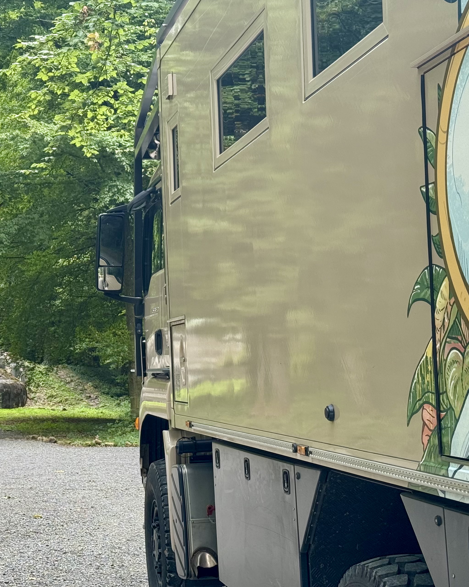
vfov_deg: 25.7
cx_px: 80
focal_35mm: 74
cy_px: 300
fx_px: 1284
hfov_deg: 20.4
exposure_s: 1/183
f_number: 1.78
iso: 64
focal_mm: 6.76
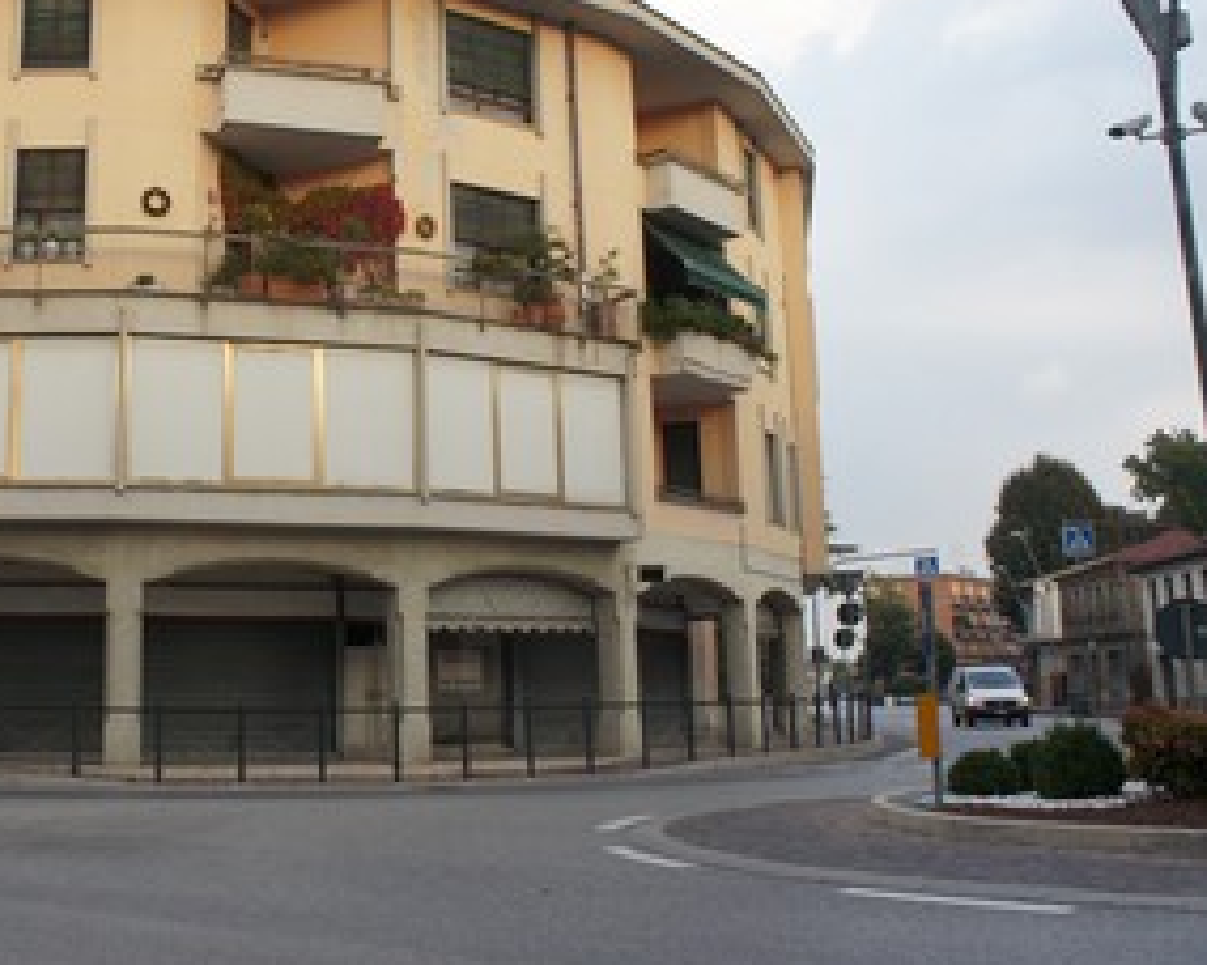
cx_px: 268
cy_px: 378
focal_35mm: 41
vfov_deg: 36.3
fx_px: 1464
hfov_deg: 43.0
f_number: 6.3
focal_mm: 18
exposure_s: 1/250
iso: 400
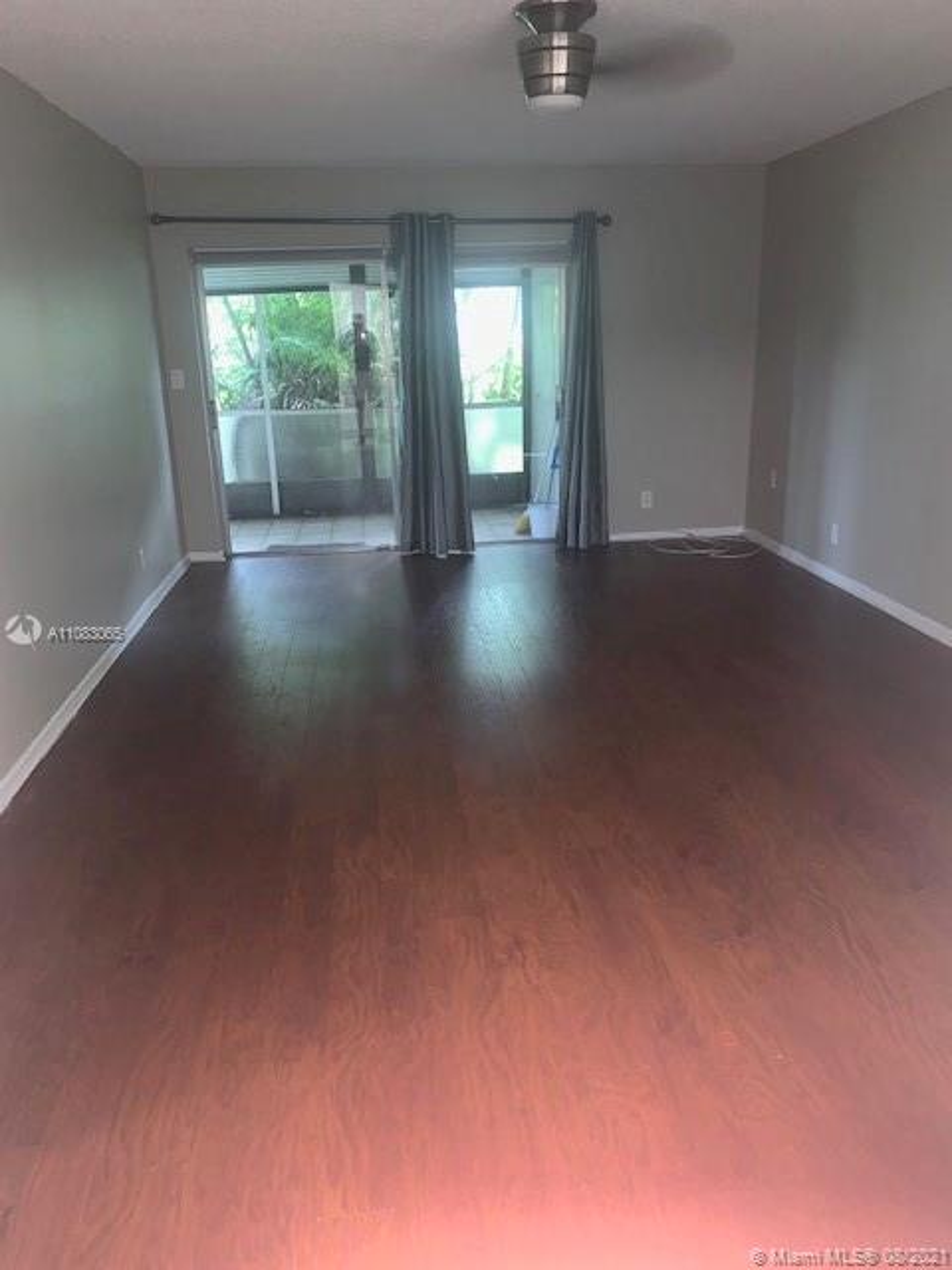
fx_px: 953
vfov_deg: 67.3
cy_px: 635
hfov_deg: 53.1
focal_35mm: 26
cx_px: 476
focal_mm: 4.25
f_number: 1.8
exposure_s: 1/4
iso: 64
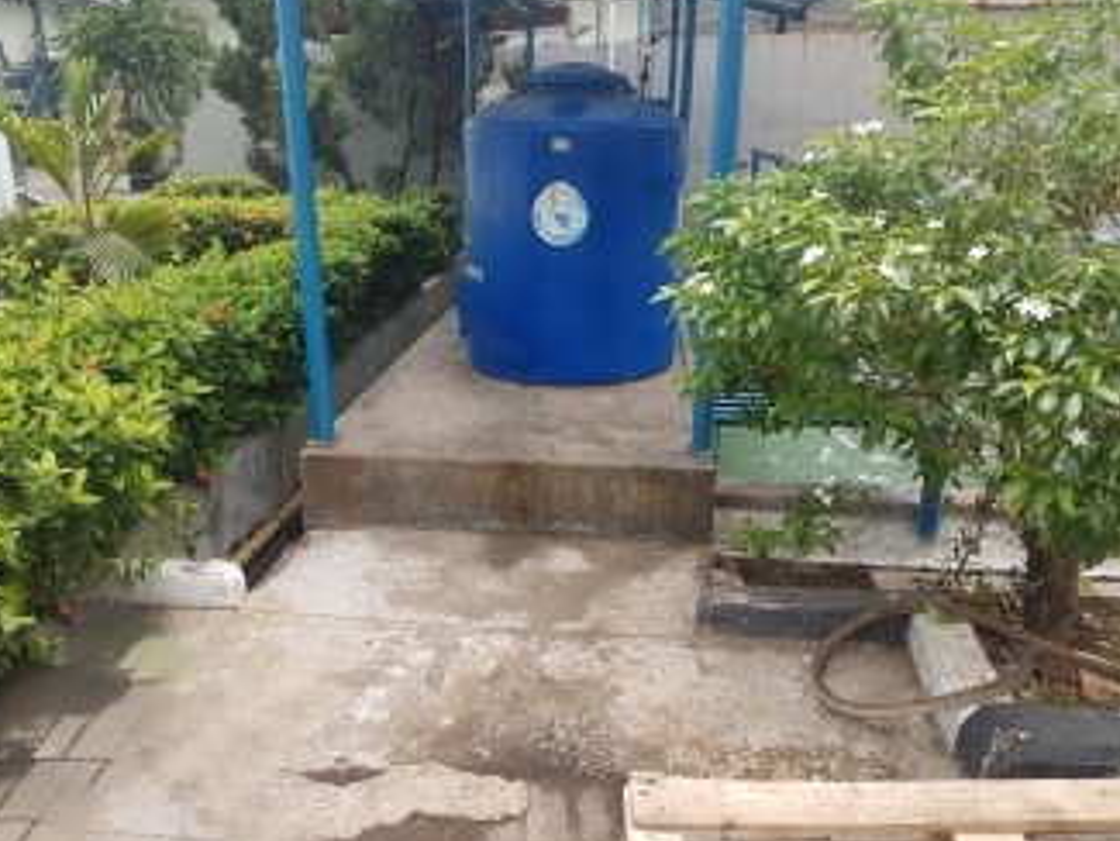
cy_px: 405
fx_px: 906
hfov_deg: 63.4
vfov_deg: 49.8
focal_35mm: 28
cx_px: 524
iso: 40
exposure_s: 1/532
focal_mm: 4.2
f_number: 1.7
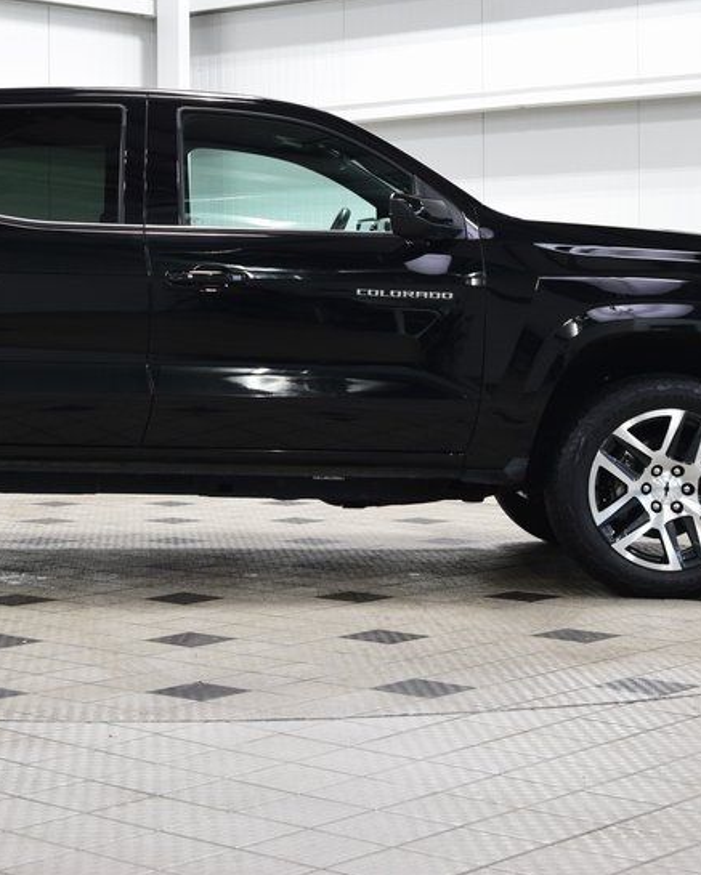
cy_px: 336
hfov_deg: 18.6
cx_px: 146
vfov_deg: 23.3
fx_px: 2123
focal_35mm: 82
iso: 640
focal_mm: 31
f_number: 6.3
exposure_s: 1/15
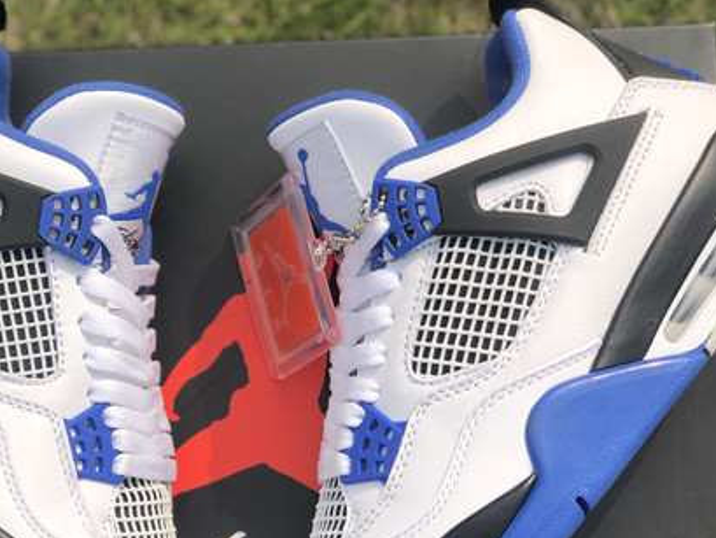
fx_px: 1945
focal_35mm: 94
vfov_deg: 15.7
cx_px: 226
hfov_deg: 20.8
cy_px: 386
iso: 16
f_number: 2.4
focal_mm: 6
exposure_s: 1/1263
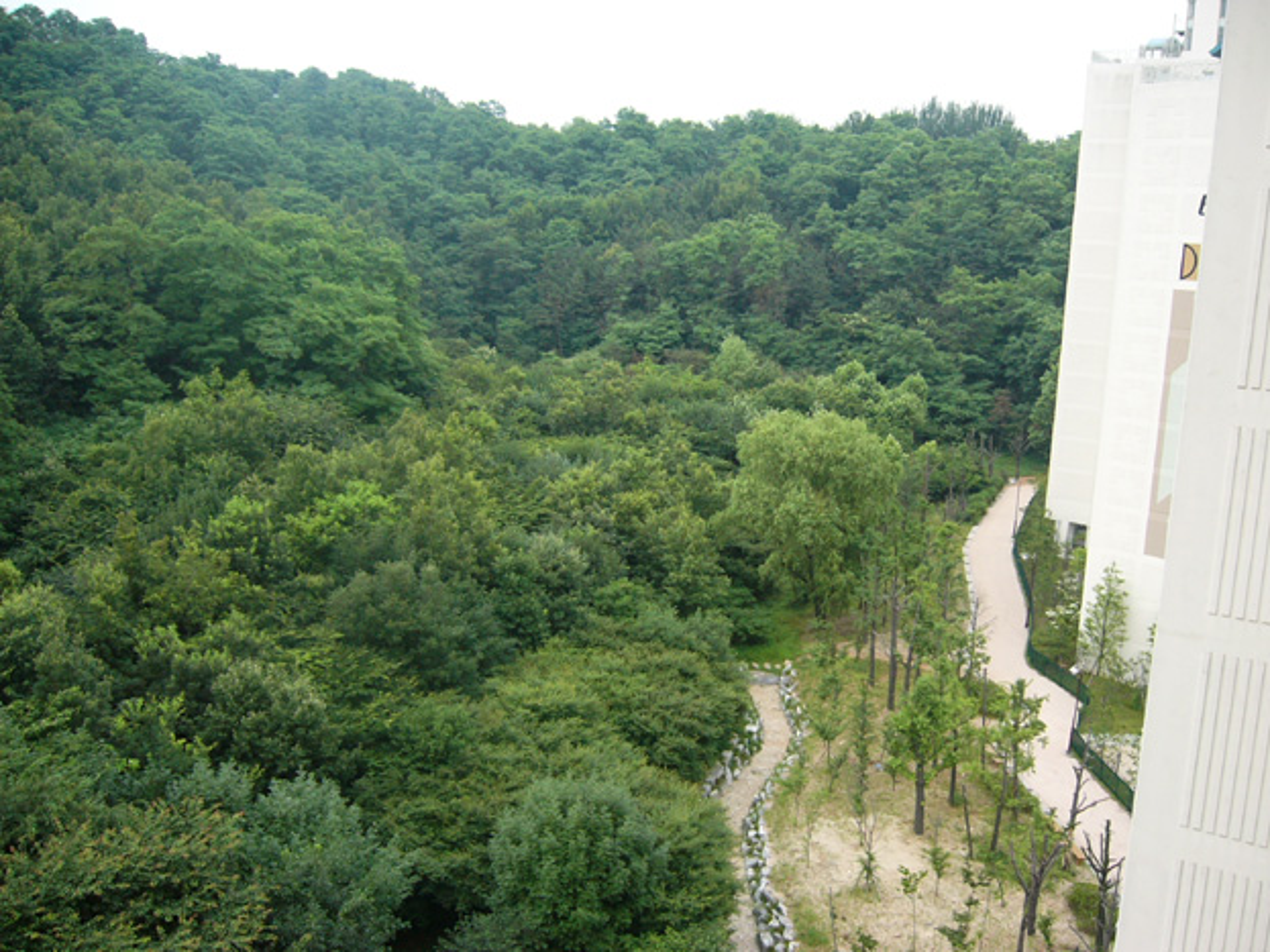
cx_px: 635
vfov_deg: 40.7
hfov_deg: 52.6
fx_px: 1284
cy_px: 476
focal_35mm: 35
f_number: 2.8
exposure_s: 1/100
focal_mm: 5.8
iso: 100
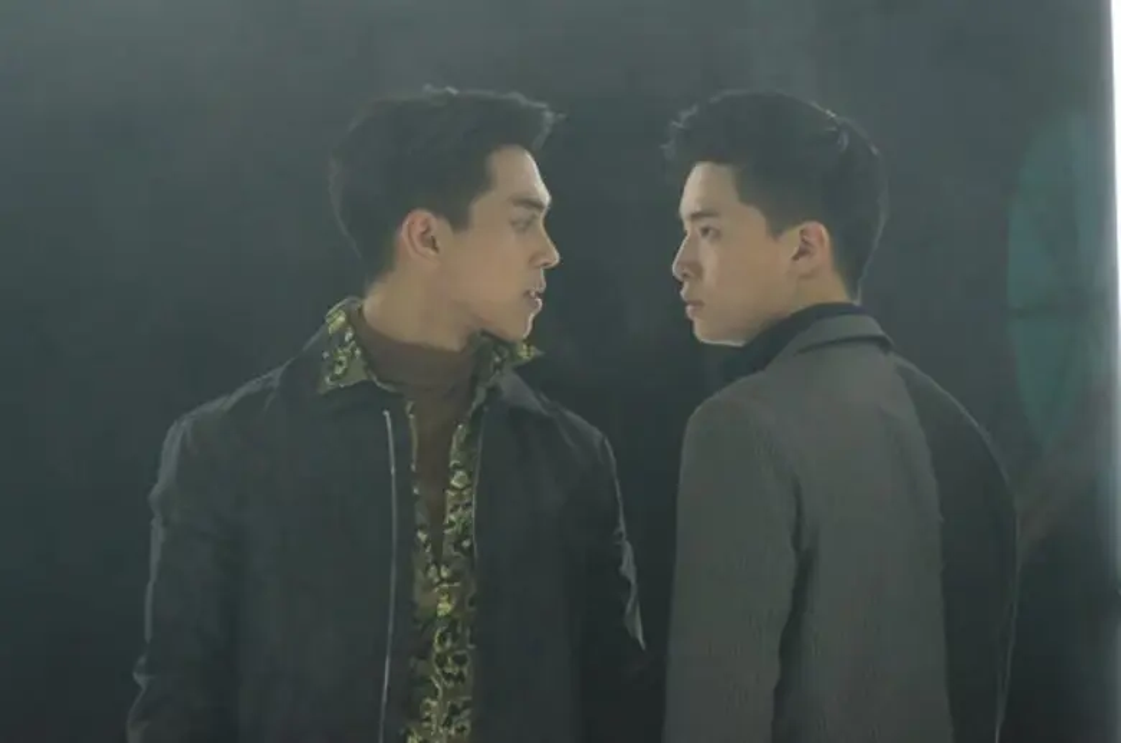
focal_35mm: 203
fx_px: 6310
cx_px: 560
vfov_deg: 6.7
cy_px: 372
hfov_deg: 10.2
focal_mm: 135
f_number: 5.6
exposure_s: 1/500
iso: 12800
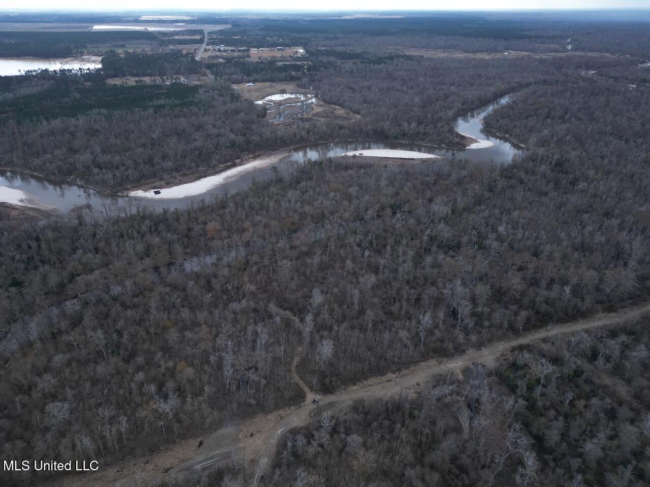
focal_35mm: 24
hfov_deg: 71.6
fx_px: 451
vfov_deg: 56.8
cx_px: 325
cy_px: 244
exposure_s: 1/800
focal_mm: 6.72
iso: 100
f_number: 1.7
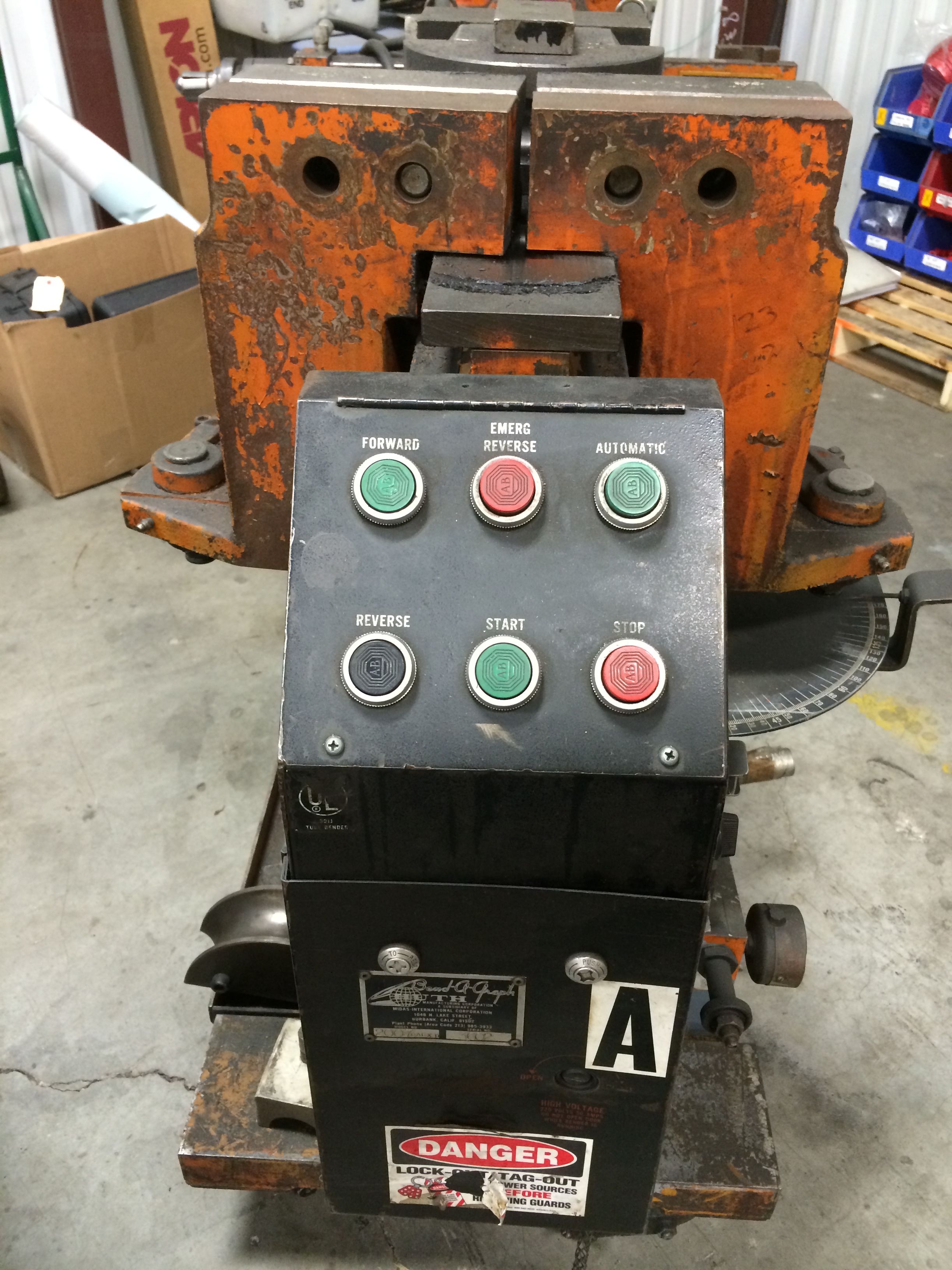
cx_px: 476
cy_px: 635
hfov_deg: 46.8
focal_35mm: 30
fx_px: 1100
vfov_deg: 60.0
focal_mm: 4.12
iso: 320
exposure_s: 1/24
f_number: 2.2
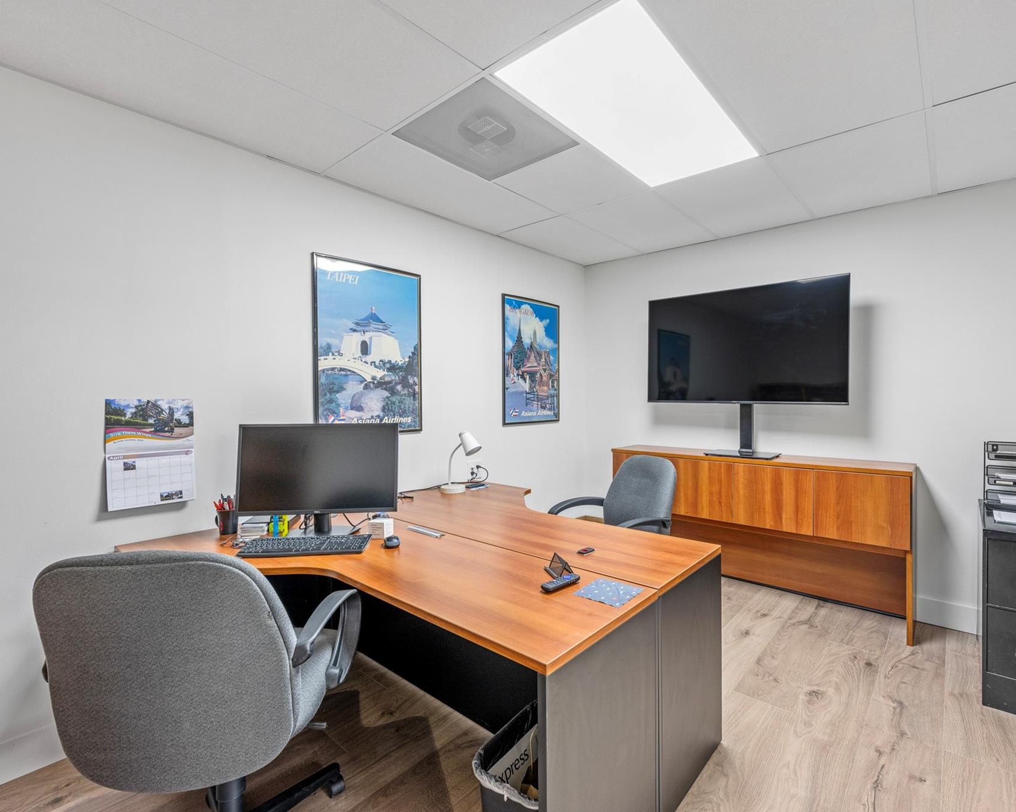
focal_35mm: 16
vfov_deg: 80.4
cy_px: 403
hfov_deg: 92.8
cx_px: 558
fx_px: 481
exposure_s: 1/2
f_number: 8
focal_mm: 14
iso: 200
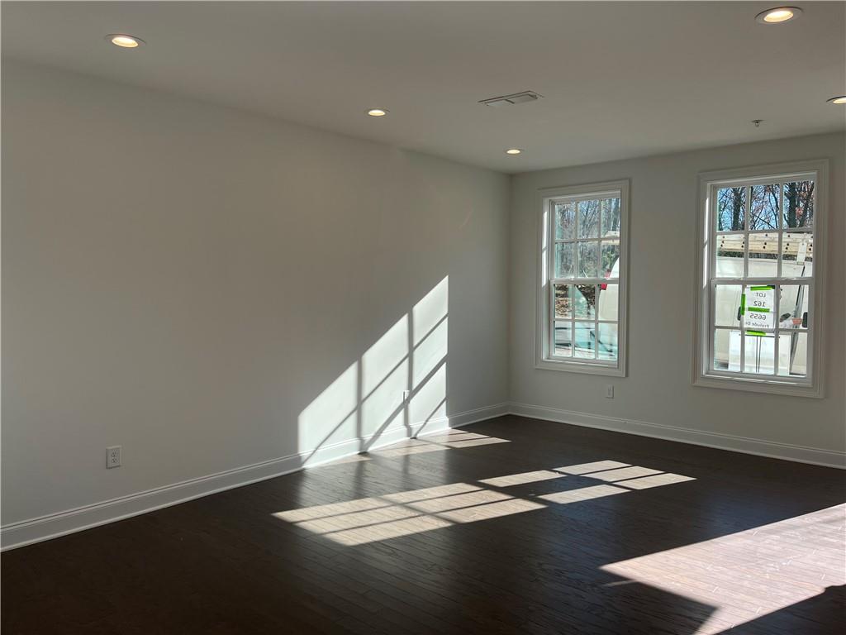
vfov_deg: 53.1
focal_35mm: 26
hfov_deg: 67.3
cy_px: 318
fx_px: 635
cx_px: 423
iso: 50
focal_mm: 5.1
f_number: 1.6
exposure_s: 1/676
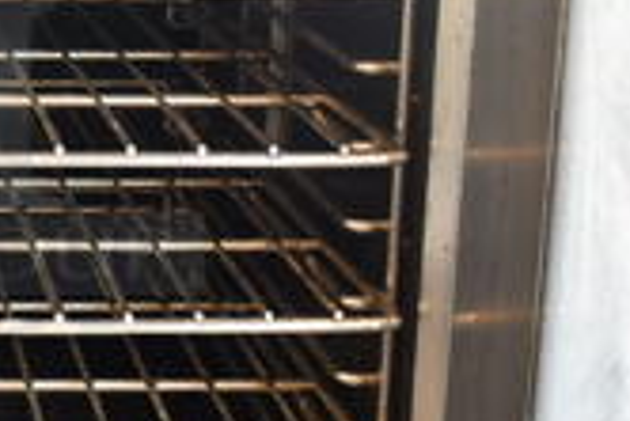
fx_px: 1734
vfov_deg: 13.8
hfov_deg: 18.9
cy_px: 95
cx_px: -216
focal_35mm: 99
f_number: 3.5
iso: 640
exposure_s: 1/30
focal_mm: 18
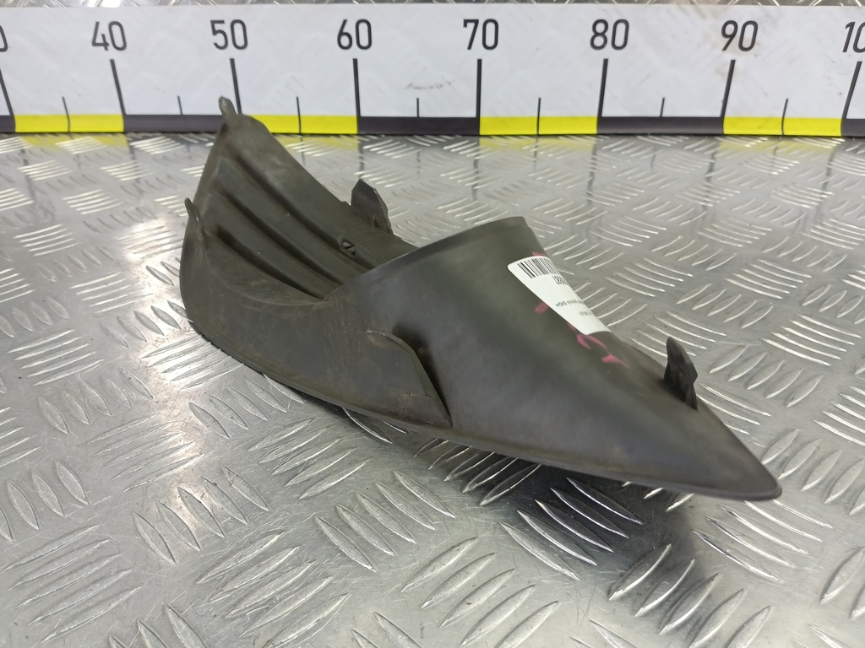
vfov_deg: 51.4
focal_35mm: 27
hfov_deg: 65.3
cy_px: 324
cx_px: 432
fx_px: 675
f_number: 1.6
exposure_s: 1/50
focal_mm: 4.11
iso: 160
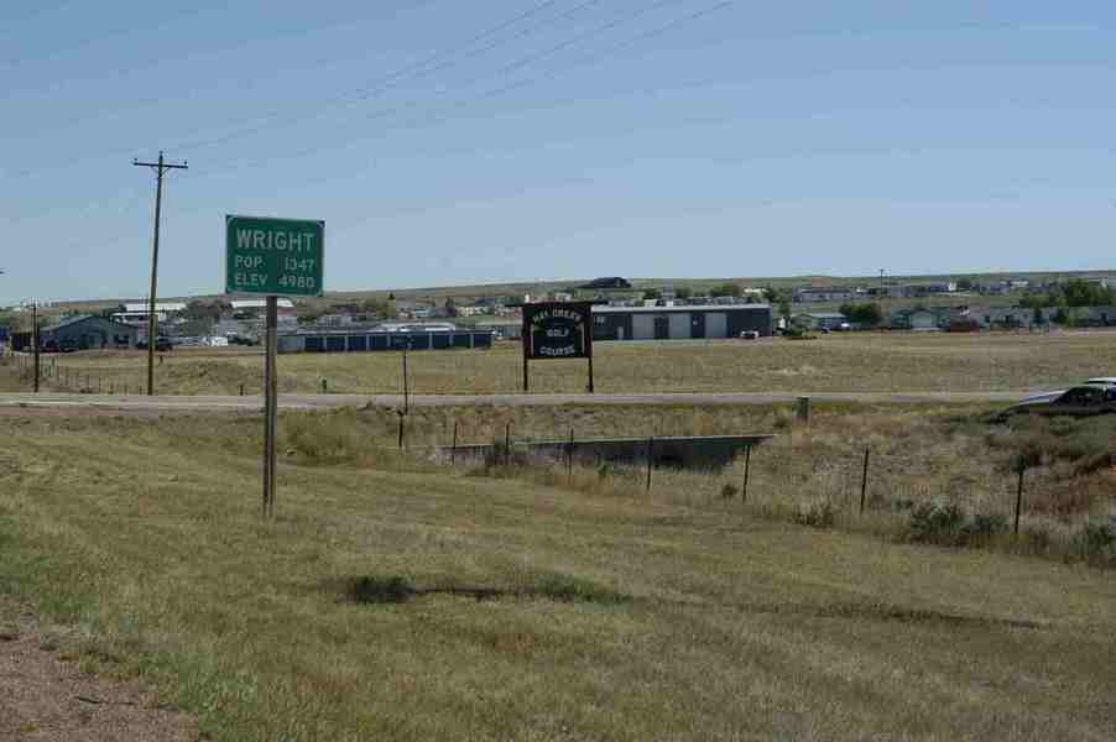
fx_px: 2556
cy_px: 371
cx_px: 558
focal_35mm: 82
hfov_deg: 24.6
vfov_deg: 16.5
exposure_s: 1/400
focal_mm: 55
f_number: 11
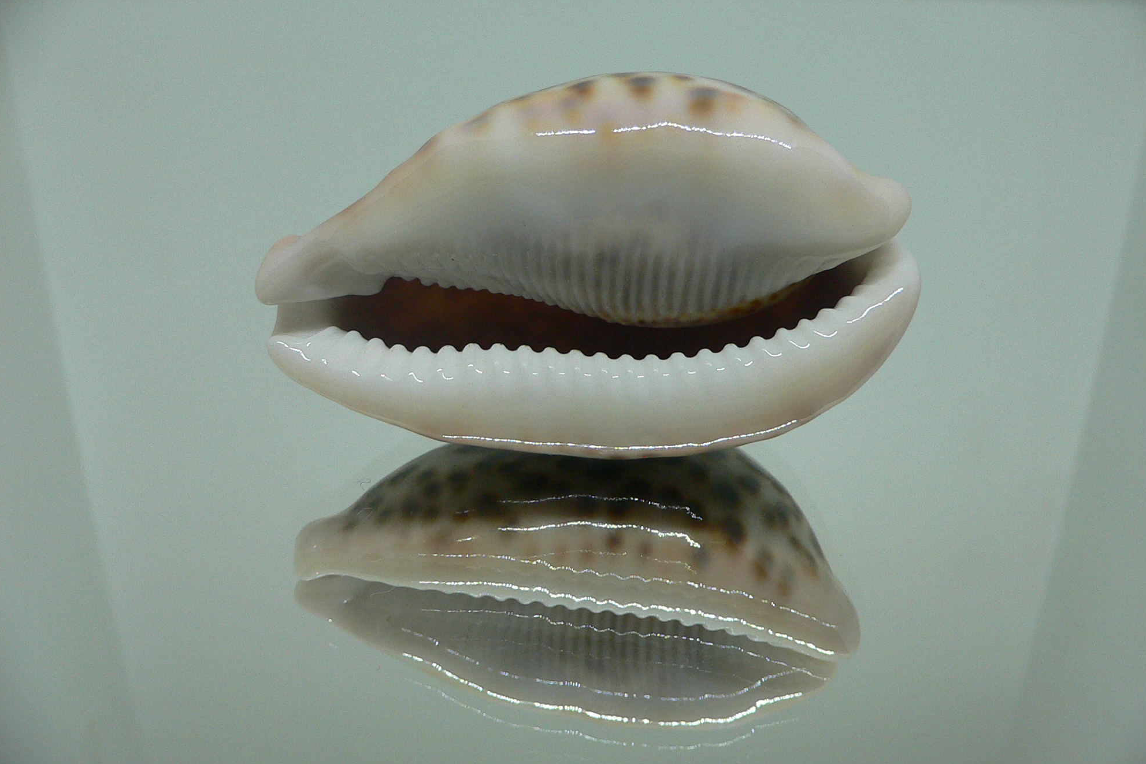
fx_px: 1178
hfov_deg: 51.9
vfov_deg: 35.9
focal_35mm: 37
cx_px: 579
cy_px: 370
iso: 150
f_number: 2.8
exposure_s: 1/60
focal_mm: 4.6
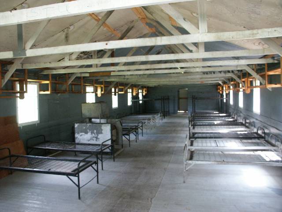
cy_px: 106
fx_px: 228
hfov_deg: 63.4
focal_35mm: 28
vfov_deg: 49.7
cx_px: 141
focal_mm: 7.21
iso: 200
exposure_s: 1/15
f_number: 2.8
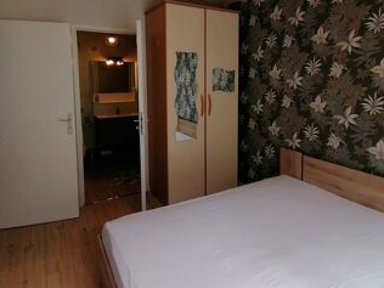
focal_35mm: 23
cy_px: 101
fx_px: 255
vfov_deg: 57.9
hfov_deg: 73.9
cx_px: 192
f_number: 2.4
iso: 80
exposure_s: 1/100
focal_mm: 2.7
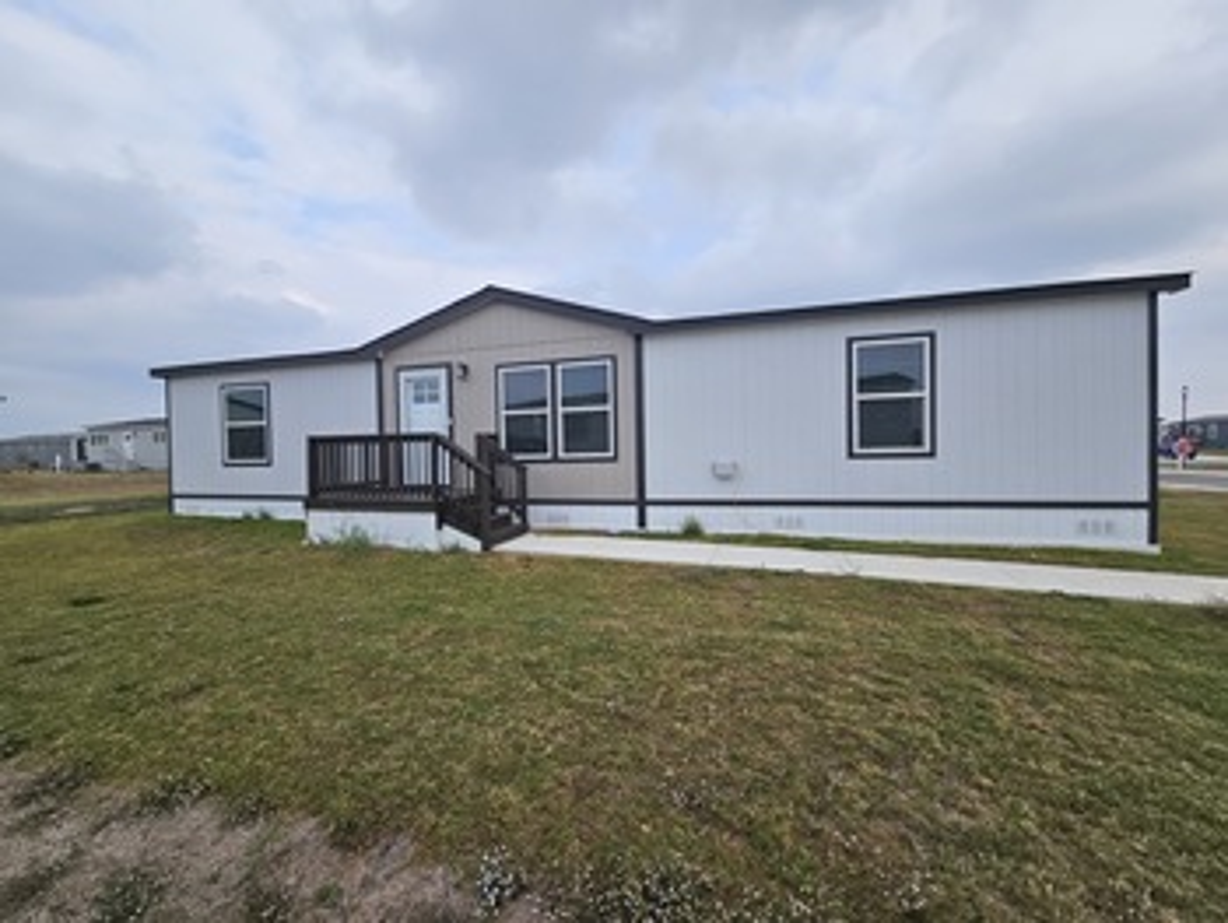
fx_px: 461
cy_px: 462
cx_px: 614
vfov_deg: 90.0
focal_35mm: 13
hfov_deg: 106.1
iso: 50
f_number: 2.2
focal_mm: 2.2
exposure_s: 1/2071
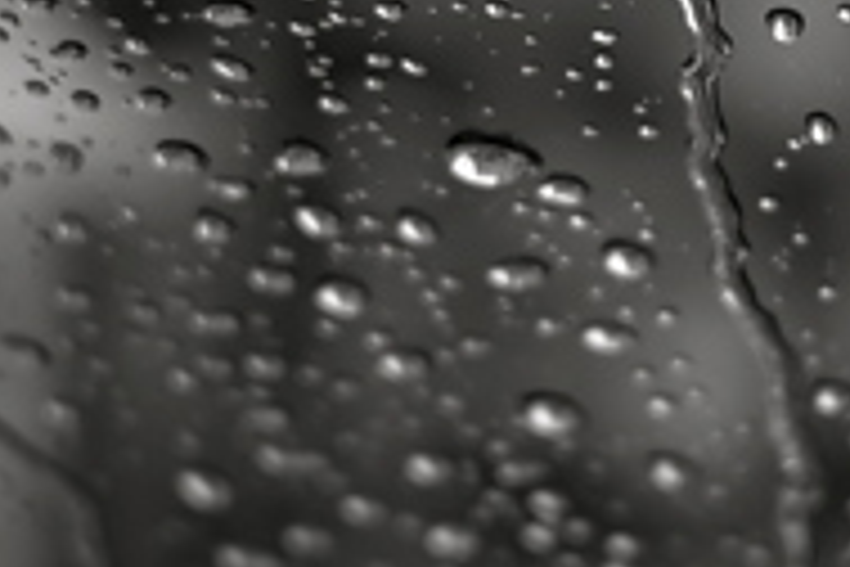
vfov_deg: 7.0
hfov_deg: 10.5
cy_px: 18
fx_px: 4604
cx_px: 603
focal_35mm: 195
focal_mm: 24
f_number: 2.8
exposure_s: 1/200
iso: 100
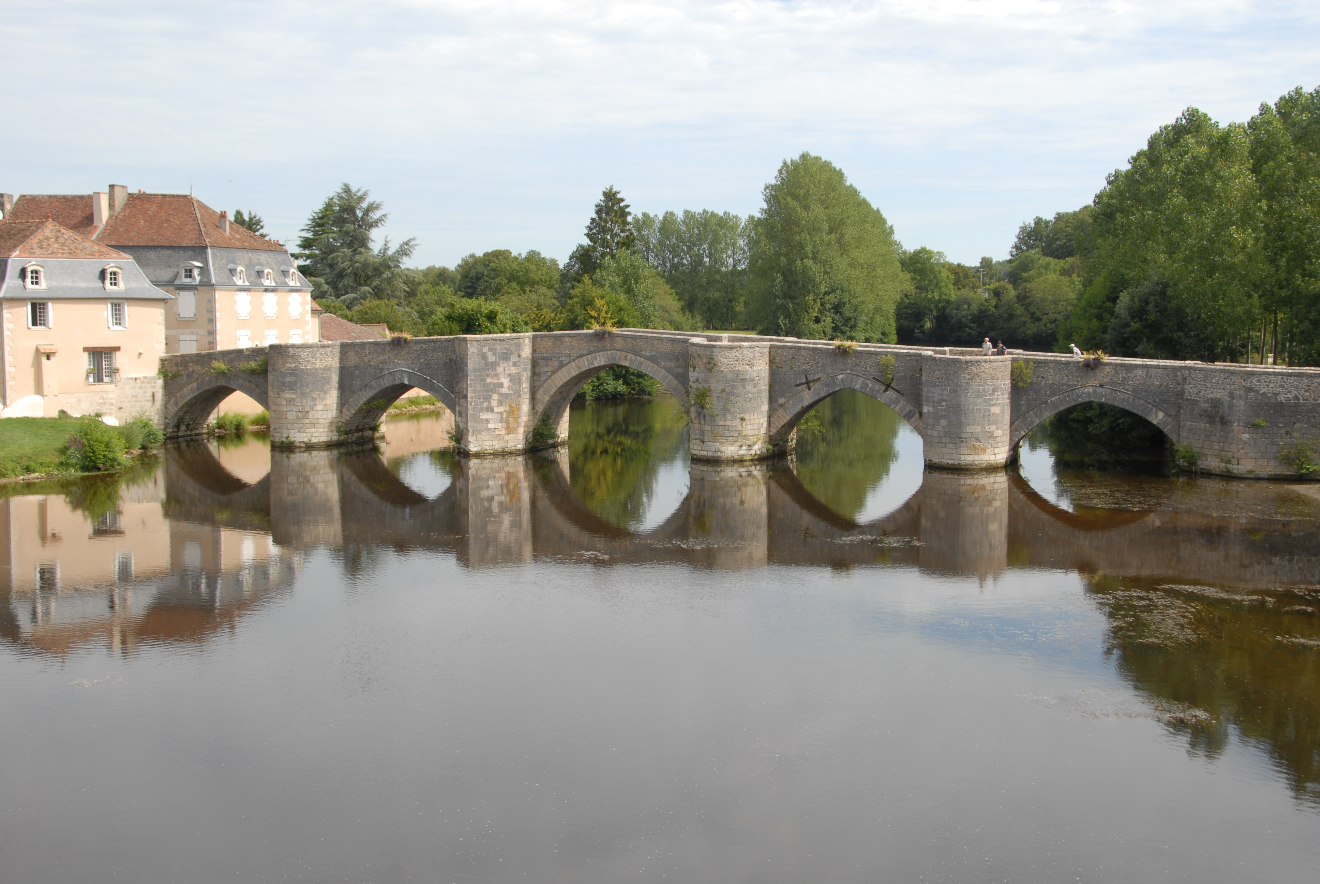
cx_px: 660
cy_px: 442
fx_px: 1597
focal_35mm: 44
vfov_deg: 30.9
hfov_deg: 44.9
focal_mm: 29
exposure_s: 1/320
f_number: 9
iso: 200
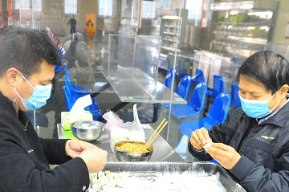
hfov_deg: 43.5
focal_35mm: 45
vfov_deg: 29.1
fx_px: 361
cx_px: 117
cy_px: 155
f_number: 4
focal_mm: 27
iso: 4500
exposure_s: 1/30
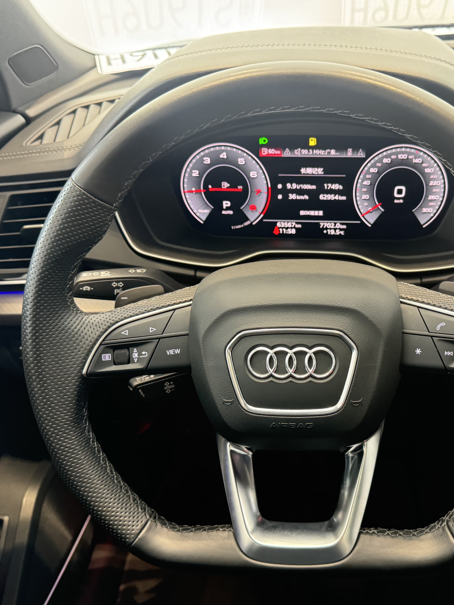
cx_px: 291
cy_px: 300
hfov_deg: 42.5
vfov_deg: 55.3
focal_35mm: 33
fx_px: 577
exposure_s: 1/25
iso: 1000
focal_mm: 6.76
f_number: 1.78
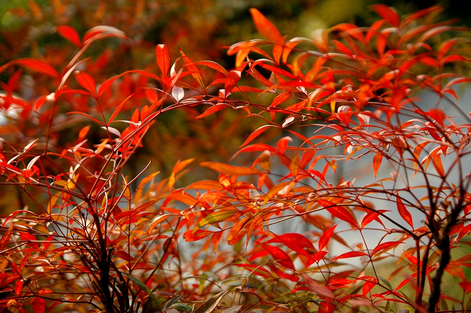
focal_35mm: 48
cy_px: 156
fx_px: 627
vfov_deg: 28.0
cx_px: 236
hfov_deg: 41.1
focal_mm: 32
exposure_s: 1/800
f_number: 2.8
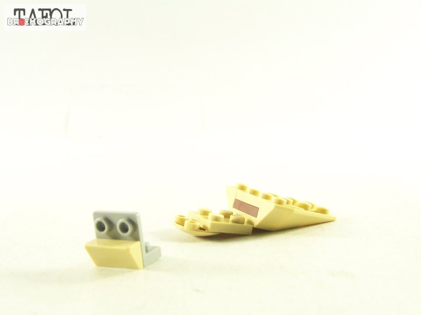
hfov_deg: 29.0
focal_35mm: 67
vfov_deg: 21.9
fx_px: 815
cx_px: 210
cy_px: 158
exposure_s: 1/30
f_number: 3.6
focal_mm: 11.1
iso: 200
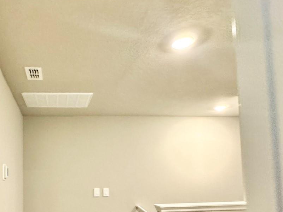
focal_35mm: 28
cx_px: 73
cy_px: 163
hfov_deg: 60.2
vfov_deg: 47.6
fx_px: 229
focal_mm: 2.22
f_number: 2.2
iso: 400
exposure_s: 1/60
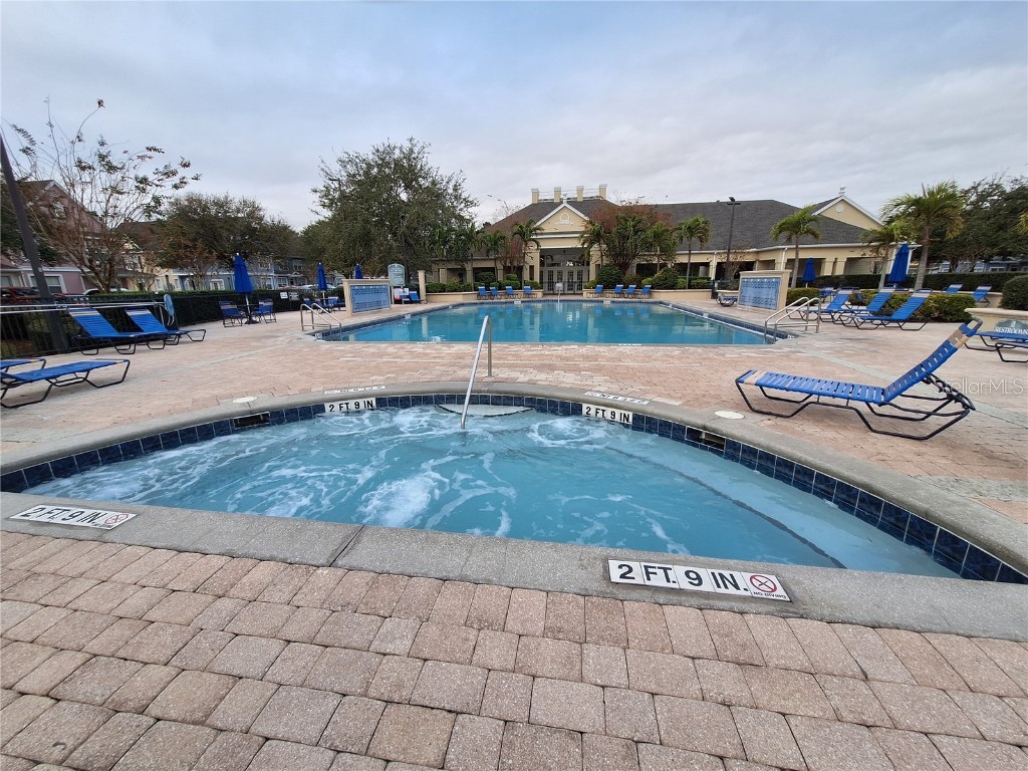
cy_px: 386
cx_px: 514
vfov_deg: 89.9
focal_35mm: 13
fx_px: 386
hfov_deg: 106.2
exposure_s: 1/120
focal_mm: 1.74
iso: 50
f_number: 2.2
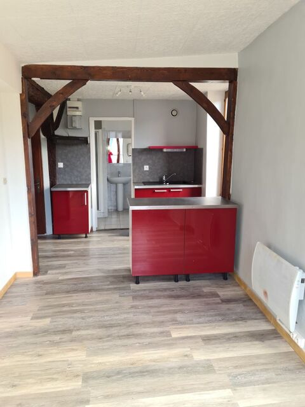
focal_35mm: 26
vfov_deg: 67.3
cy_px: 204
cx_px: 152
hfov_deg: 53.1
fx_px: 305
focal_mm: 5.4
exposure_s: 1/25
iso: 74
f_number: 1.8
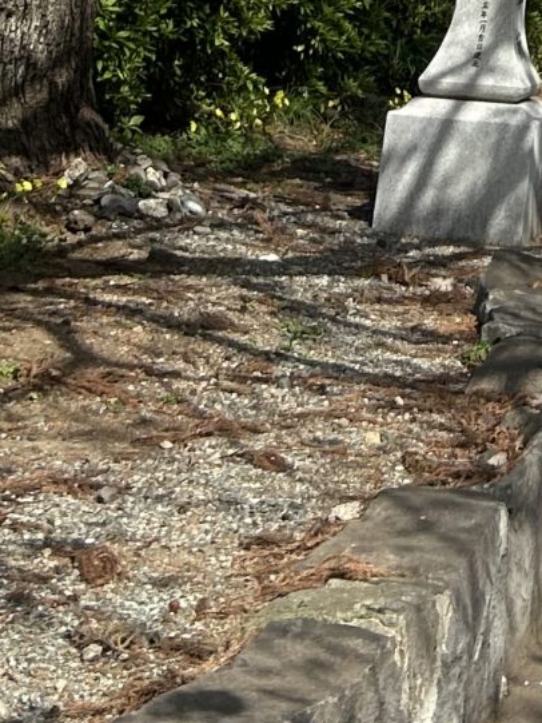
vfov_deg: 13.1
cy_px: -862
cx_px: 933
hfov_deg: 11.3
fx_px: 2567
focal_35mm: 123
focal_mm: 5.7
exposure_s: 1/3257
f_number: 1.5
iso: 50
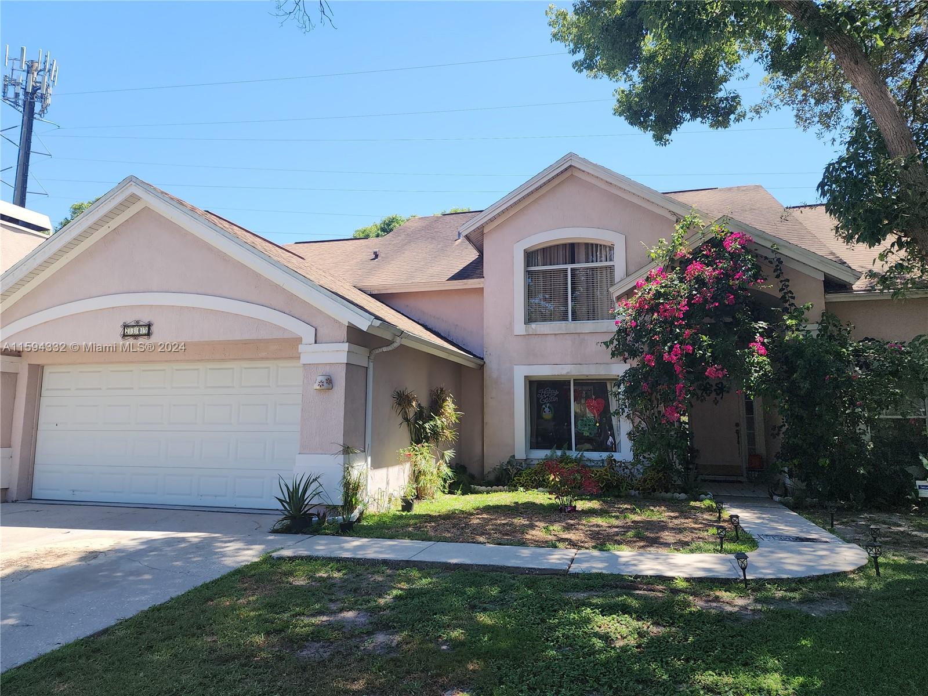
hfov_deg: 73.9
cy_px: 348
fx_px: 617
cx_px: 464
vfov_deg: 58.9
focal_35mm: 23
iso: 12
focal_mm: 6.4
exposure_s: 1/390
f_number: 1.8
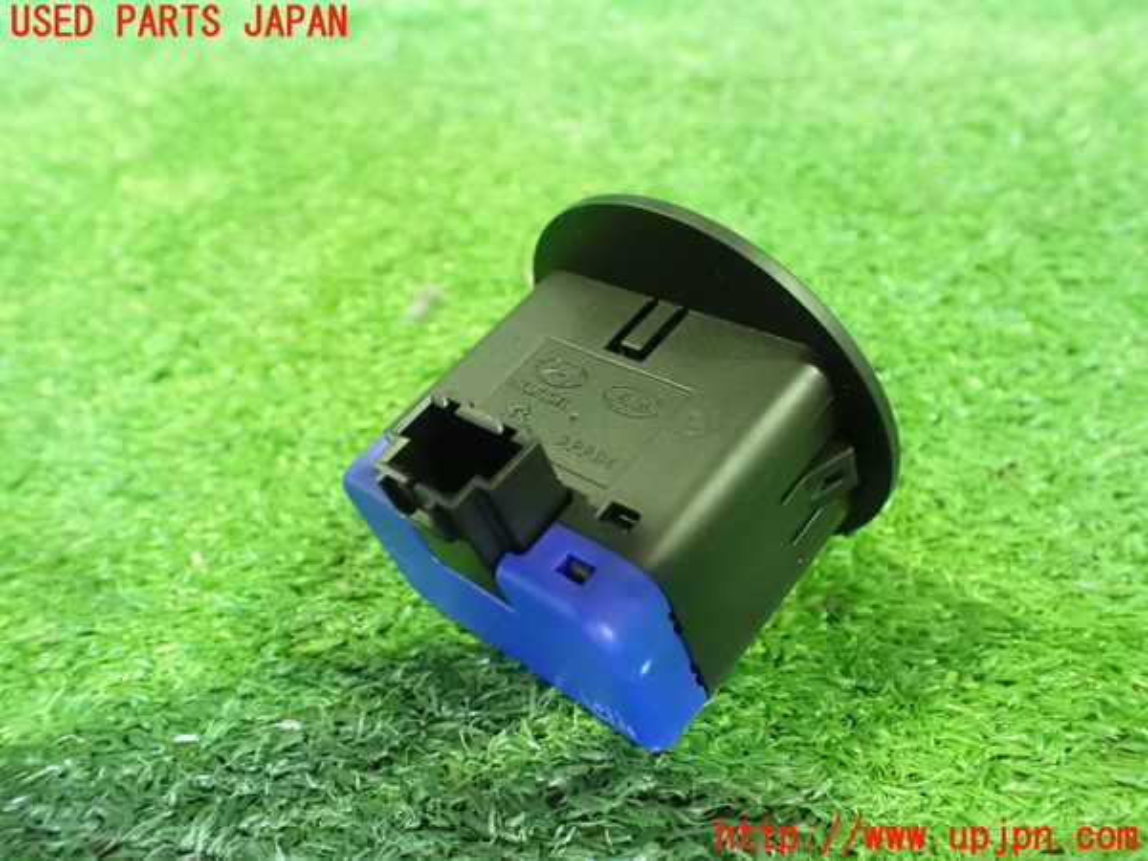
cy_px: 430
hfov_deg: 60.0
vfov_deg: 46.8
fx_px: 995
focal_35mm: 30
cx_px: 574
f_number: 2.3
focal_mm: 5.4
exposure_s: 1/25
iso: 1600
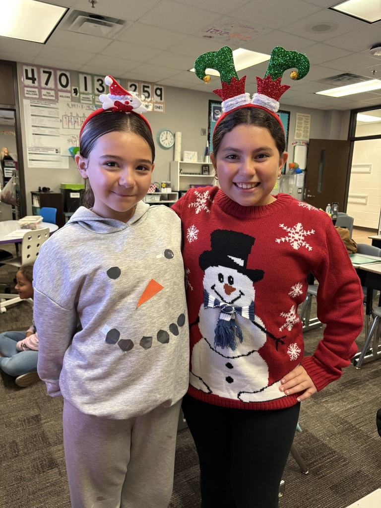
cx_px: 190
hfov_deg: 53.1
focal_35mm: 26
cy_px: 254
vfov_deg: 67.3
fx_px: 382
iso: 250
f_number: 1.6
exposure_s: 1/60
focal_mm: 5.96
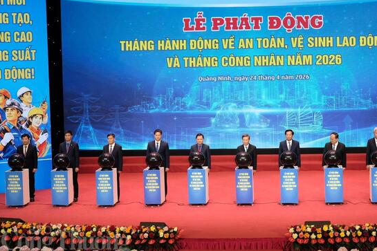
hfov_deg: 29.0
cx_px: 259
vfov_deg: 19.7
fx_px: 722
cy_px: 90
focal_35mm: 69
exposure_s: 1/125
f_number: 5.6
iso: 800
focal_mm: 31.5
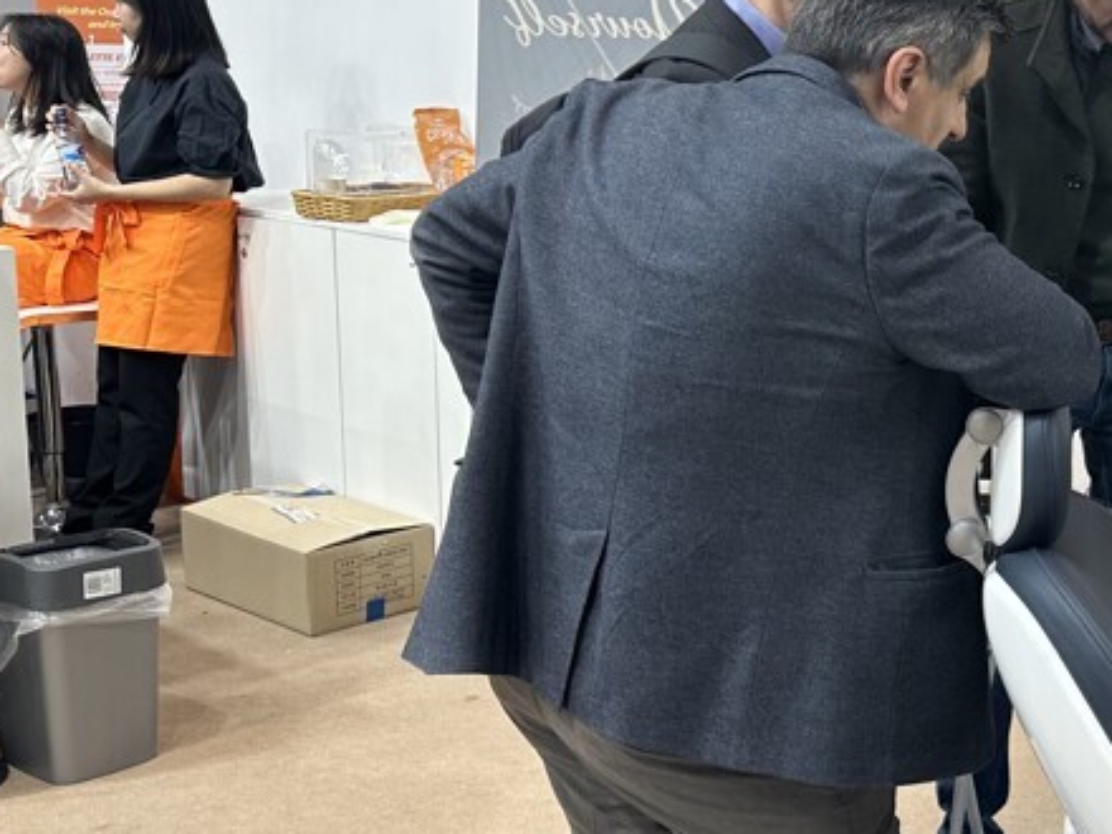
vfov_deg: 26.9
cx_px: 1214
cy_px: 278
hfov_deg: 31.6
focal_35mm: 54
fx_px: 1735
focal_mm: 6.86
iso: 80
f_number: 1.78
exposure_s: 1/100
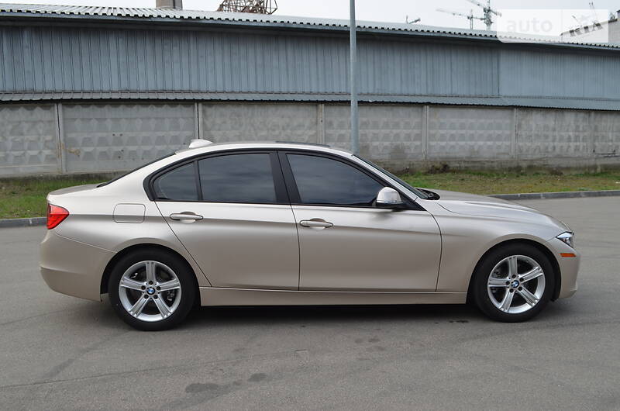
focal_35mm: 30
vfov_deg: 43.4
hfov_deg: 62.0
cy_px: 206
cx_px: 310
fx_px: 516
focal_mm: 20
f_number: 7.1
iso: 100
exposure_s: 1/160
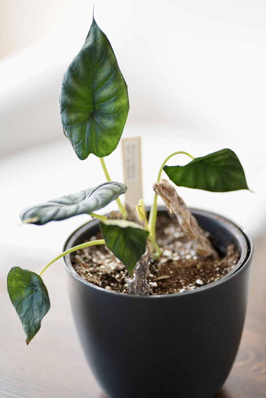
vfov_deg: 23.9
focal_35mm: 85
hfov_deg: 16.1
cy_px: 199
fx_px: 942
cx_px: 133
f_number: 1.8
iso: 400
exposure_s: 1/40
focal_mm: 85
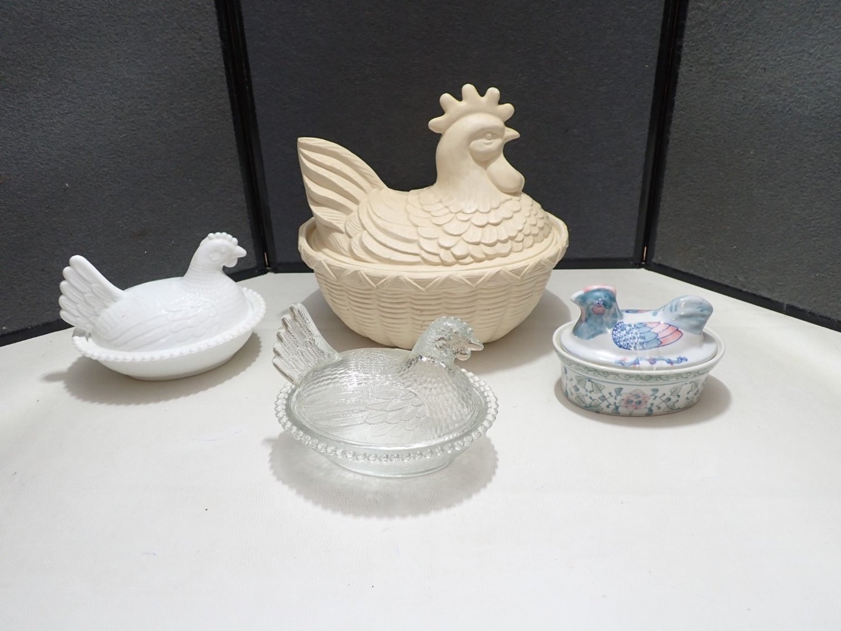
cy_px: 316
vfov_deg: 46.8
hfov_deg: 60.0
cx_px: 420
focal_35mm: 30
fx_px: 729
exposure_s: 1/50
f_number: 2.3
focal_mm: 5.4
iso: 200
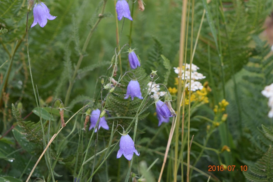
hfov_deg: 24.6
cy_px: 91
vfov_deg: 16.5
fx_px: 625
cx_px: 136
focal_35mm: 82
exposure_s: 1/250
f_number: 8
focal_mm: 55
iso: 320
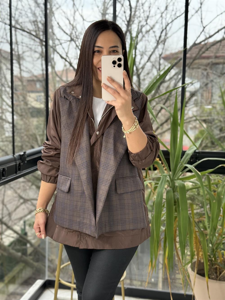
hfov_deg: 30.3
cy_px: 150
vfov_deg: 39.7
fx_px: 416
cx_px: 112
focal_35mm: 48
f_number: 1.78
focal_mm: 6.76
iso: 100
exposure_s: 1/242
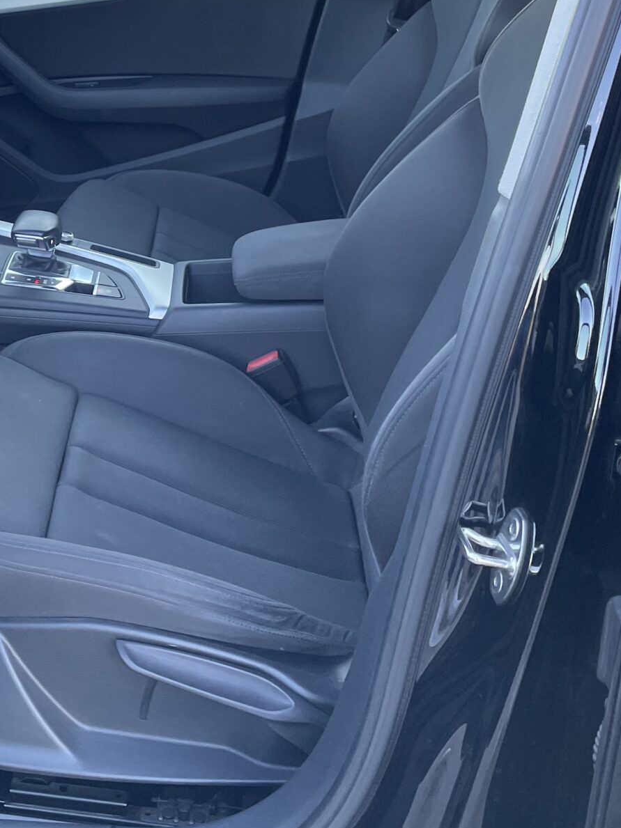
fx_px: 1340
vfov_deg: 33.7
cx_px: 33
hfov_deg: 25.1
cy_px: 209
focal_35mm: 56
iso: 100
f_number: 1.6
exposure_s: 1/121
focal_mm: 4.2
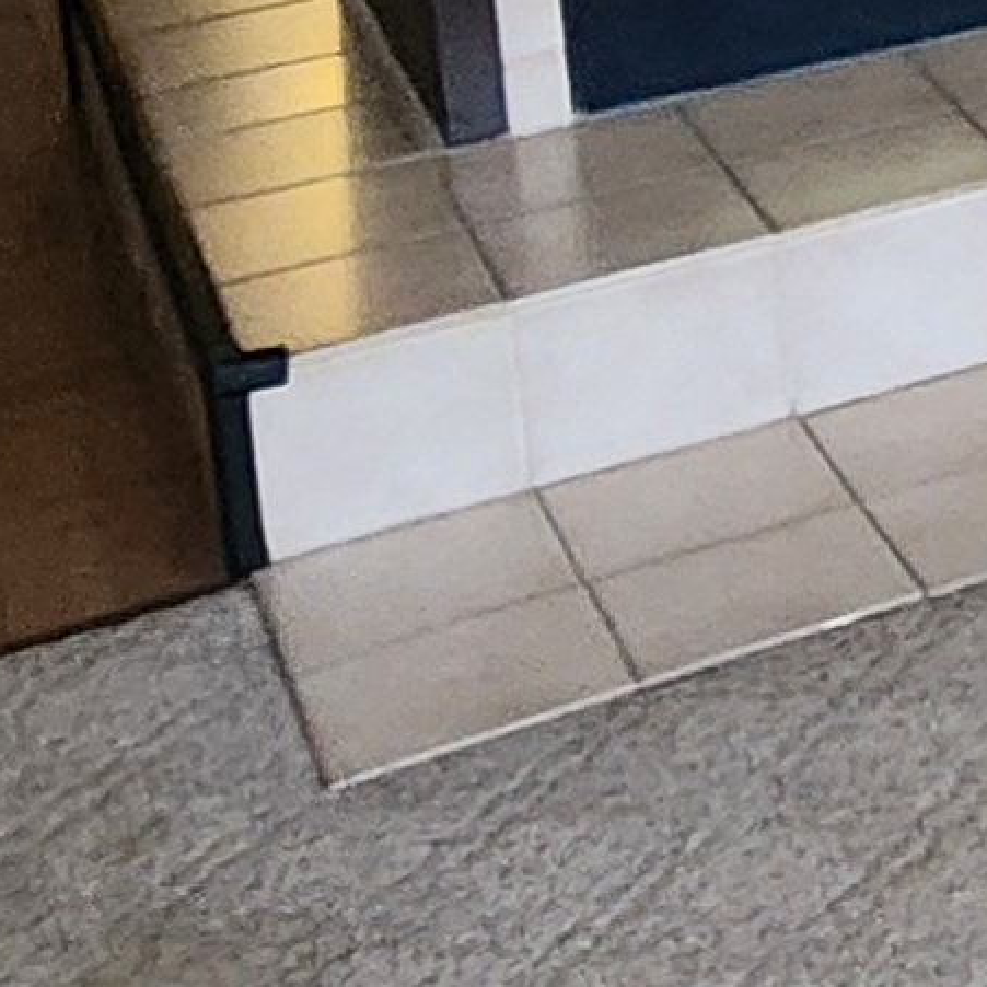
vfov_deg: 14.9
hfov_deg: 11.6
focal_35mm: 102
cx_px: 2782
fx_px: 3290
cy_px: -764
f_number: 2.2
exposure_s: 1/60
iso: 400
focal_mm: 2.2
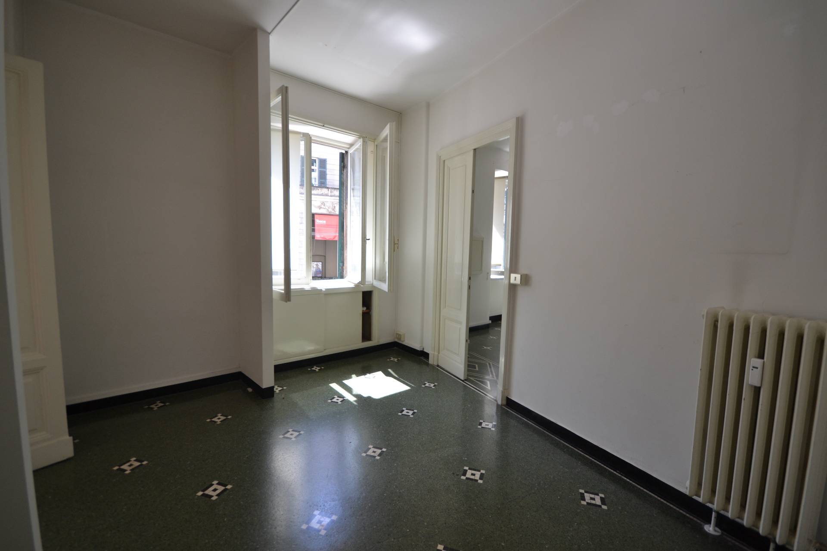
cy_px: 276
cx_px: 414
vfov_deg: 77.3
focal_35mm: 15
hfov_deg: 100.4
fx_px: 345
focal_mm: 10
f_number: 5.6
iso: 280
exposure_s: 1/125
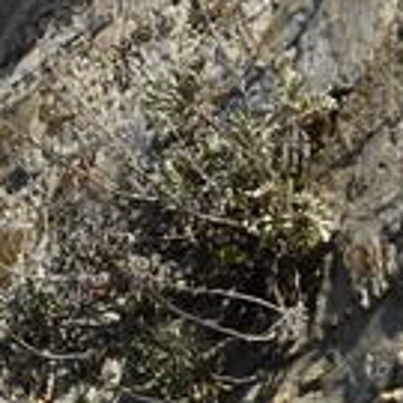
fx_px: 6388
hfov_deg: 3.5
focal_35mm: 485
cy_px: 1376
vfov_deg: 3.5
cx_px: -1073
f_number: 16
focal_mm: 48
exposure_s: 1/200
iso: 200
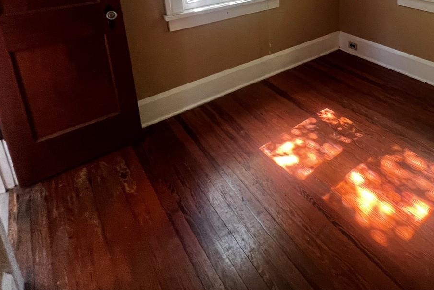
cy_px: 7
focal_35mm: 24
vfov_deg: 45.7
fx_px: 289
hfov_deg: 70.6
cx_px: 303
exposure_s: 1/60
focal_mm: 1.57
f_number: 1.8
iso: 200
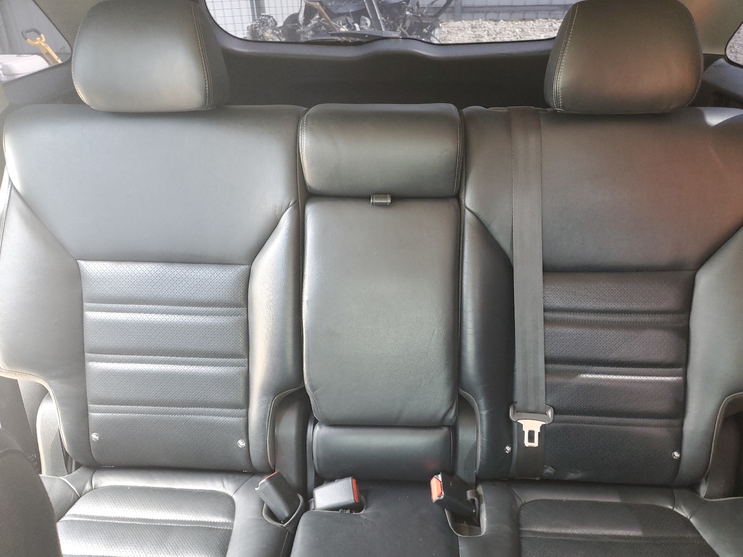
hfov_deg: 67.3
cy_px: 278
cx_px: 372
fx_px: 558
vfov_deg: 53.1
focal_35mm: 26
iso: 144
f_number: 1.5
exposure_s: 1/60.2
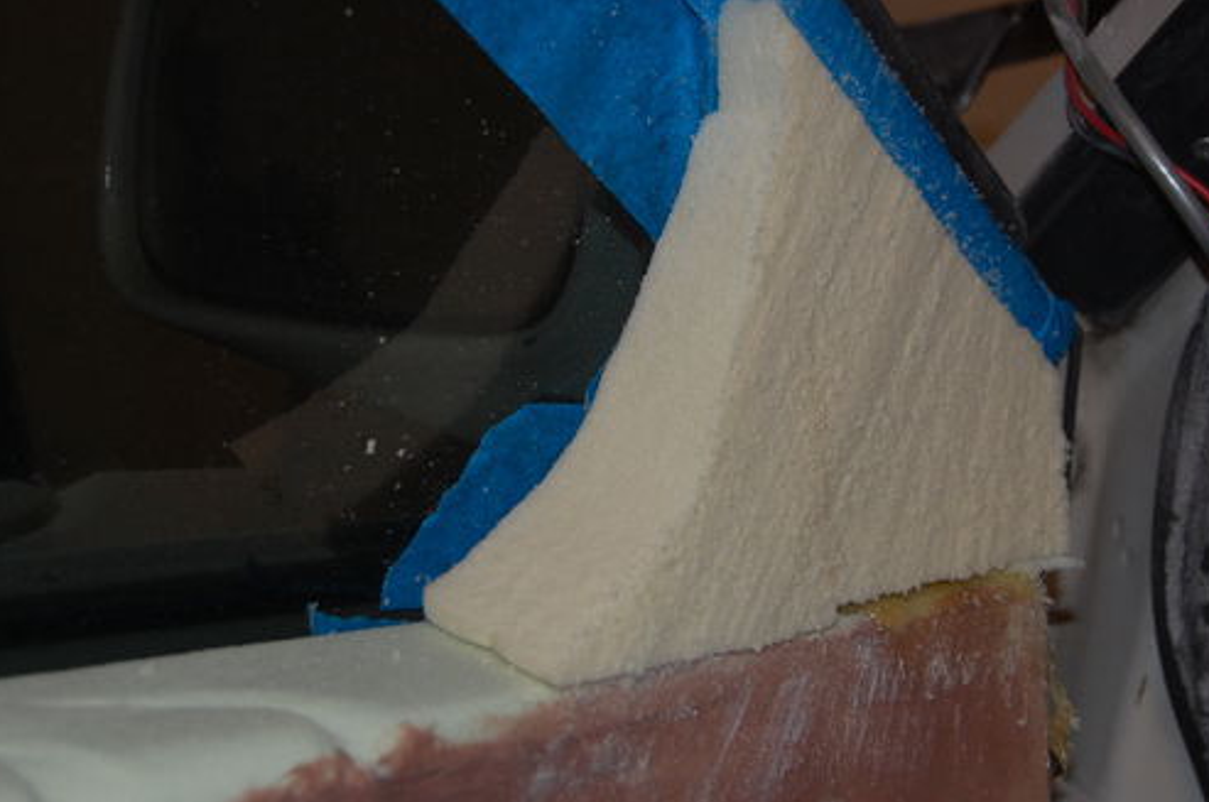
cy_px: 400
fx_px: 2481
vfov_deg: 18.4
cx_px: 616
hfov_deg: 27.4
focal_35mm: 74
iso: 400
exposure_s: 1/60
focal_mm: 38
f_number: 5
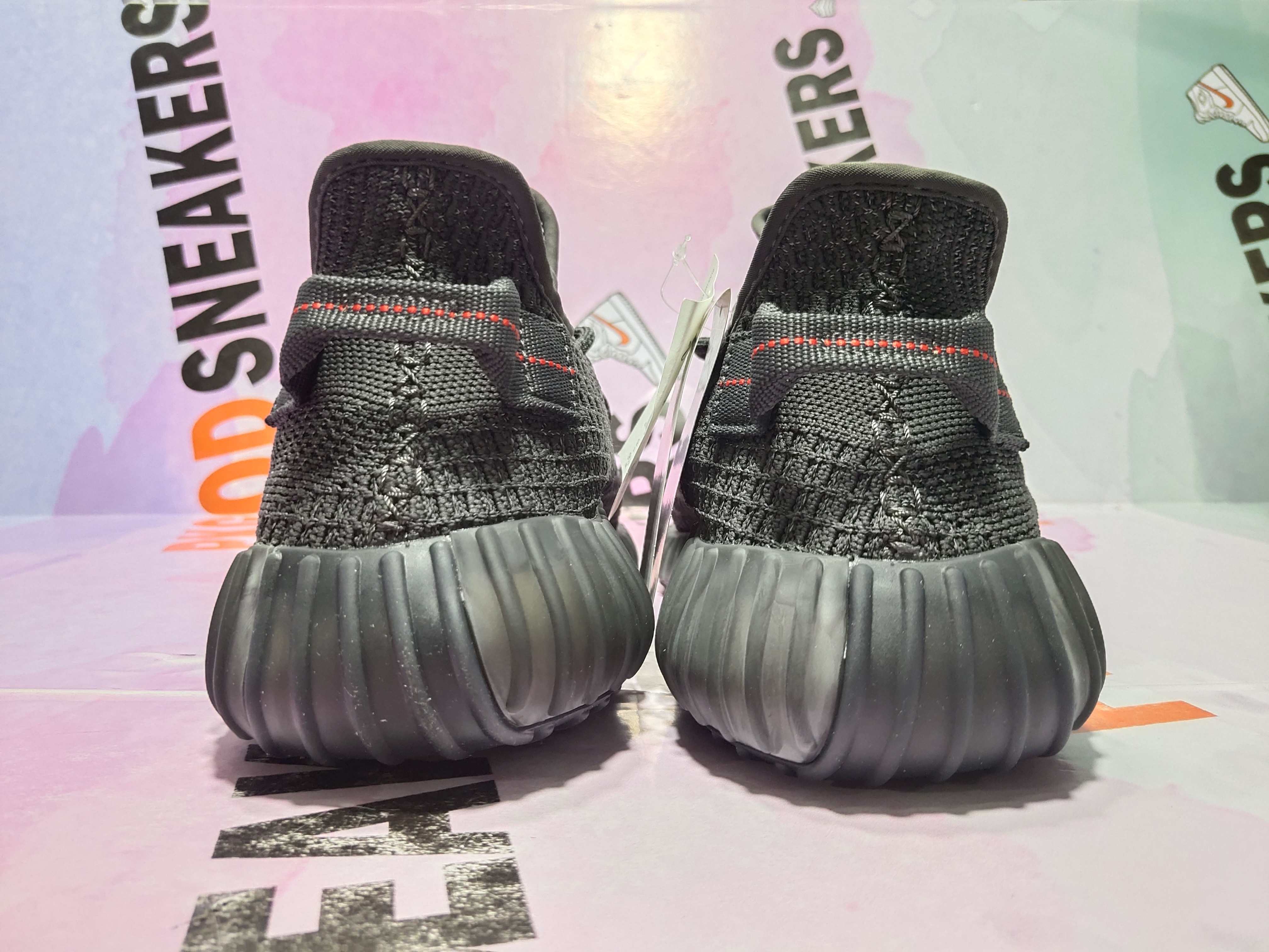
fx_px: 1100
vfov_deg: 46.8
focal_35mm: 30
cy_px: 476
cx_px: 634
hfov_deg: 60.0
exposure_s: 1/442
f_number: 1.79
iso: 50
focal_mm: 4.35
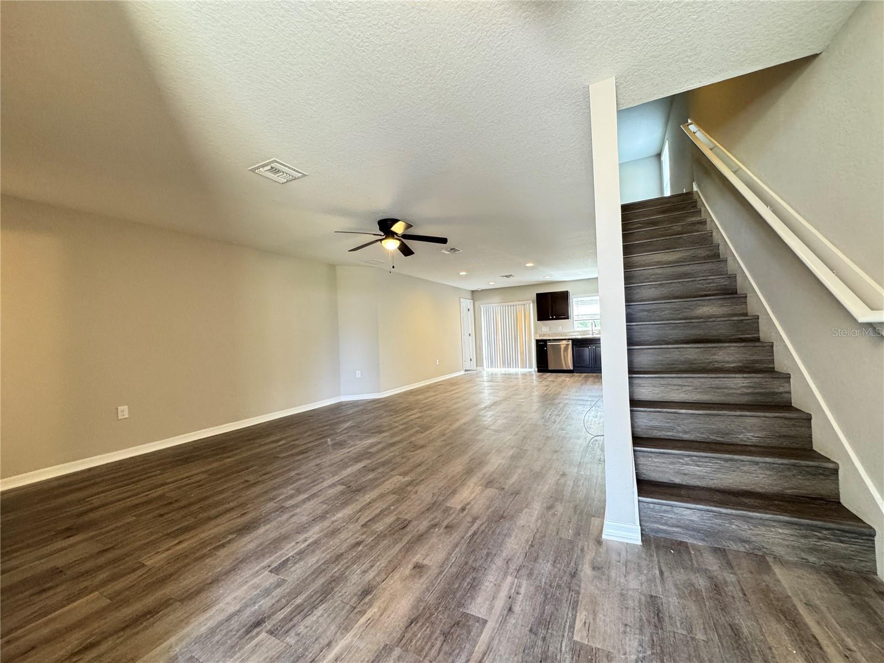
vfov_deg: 85.7
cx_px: 442
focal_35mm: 14
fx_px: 358
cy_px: 332
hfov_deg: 102.1
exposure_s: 1/60
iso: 250
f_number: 2.2
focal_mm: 2.22
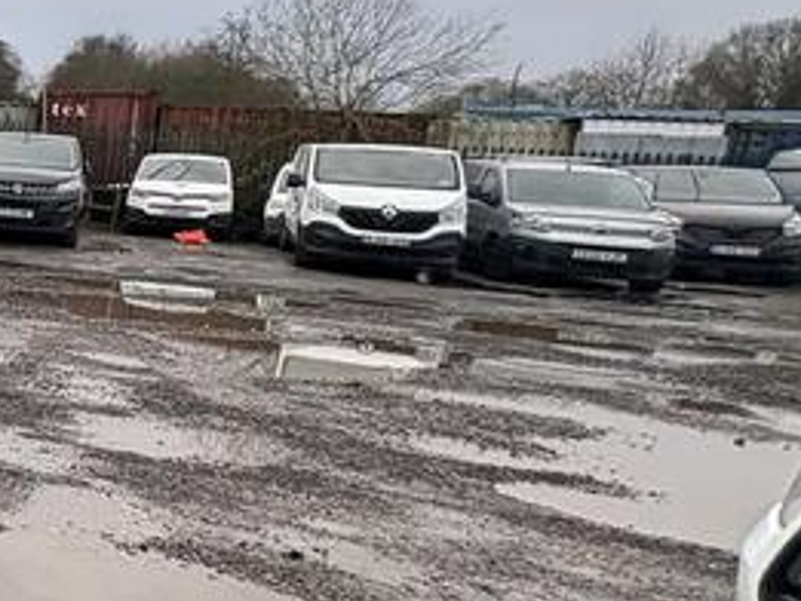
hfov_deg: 23.9
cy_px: 255
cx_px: -568
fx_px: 1111
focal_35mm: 48
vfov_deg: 30.2
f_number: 2.2
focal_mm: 2.22
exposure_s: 1/243
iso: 40
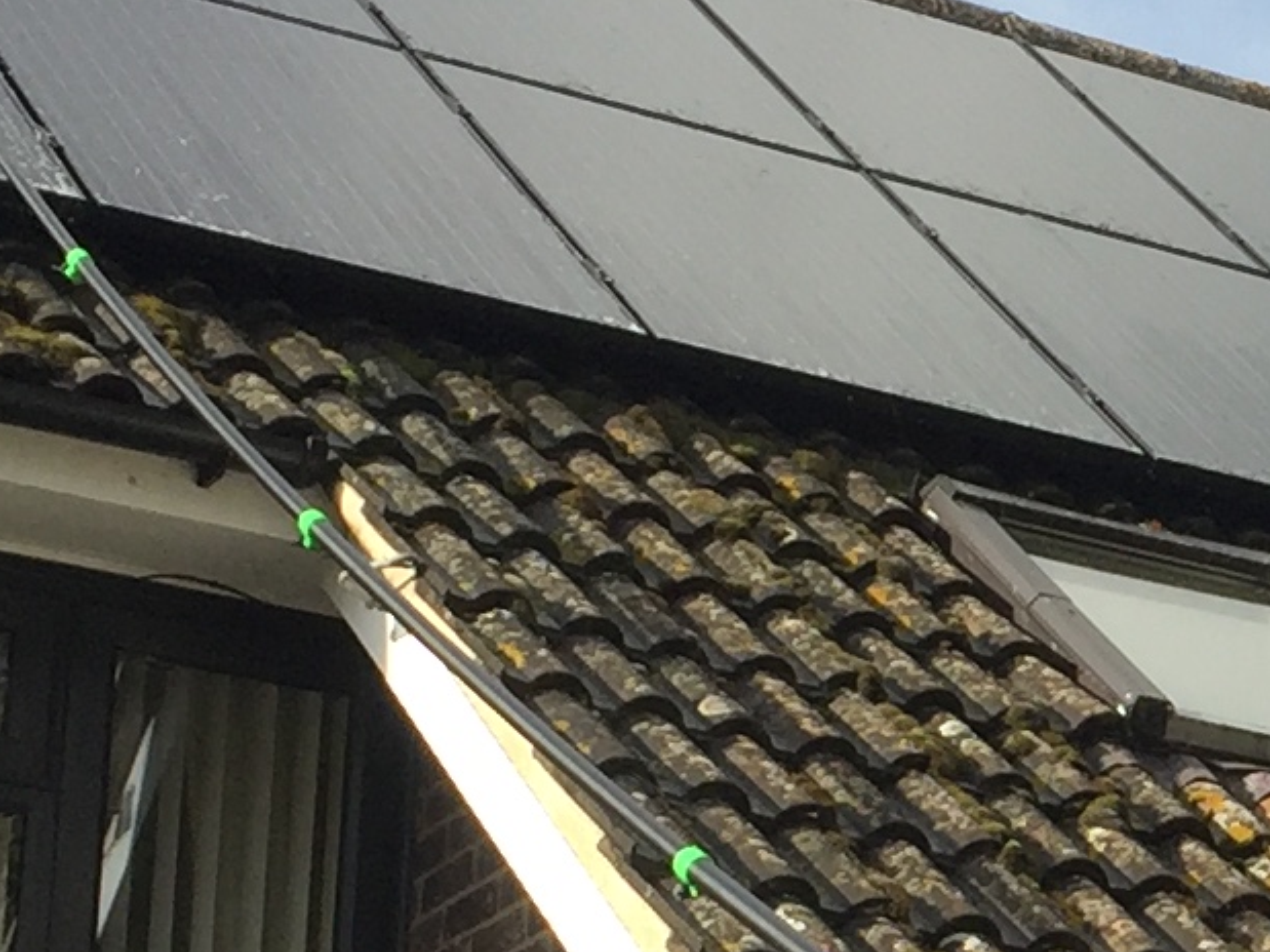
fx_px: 5612
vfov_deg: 9.6
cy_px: 868
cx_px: 1744
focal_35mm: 153
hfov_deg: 12.4
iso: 32
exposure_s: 1/1464
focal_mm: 4.15
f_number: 2.2
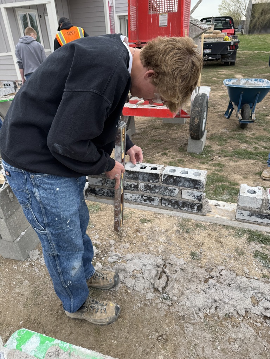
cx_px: 135
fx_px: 250
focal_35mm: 24
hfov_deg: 56.8
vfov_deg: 71.6
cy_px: 180
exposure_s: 1/1151
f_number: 1.78
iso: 80
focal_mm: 6.76
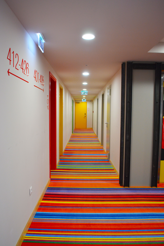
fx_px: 191
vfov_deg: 65.5
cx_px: 82
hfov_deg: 46.4
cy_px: 122
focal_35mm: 28
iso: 500
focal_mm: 18
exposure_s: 1/60
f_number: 4
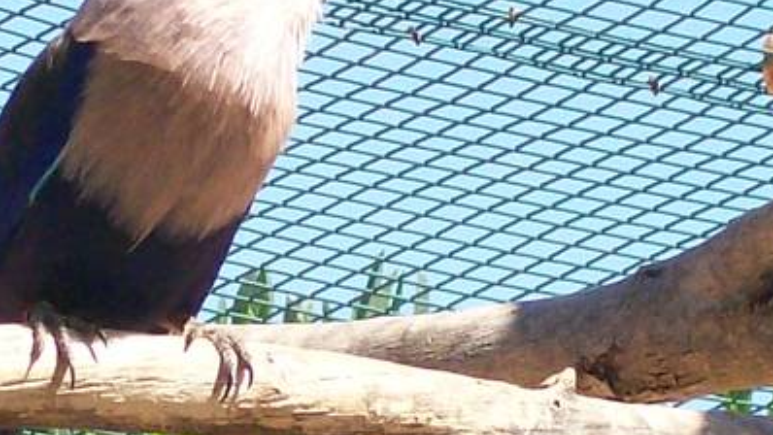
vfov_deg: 2.6
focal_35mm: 473
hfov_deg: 4.6
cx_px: 587
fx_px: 9696
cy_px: 221
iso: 80
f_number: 4.8
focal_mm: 18
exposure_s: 1/279
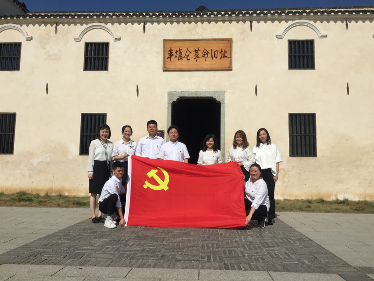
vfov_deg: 48.2
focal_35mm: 29
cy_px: 140
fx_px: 313
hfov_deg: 61.7
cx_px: 187
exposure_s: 1/5650
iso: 32
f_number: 2.2
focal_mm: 4.15
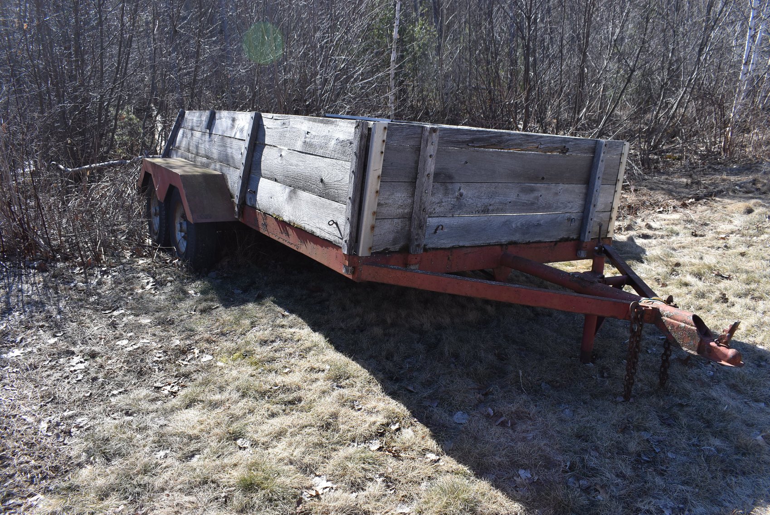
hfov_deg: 67.3
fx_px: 578
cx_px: 385
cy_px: 258
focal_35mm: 27
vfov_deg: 48.0
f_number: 8
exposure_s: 1/250
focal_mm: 18
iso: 200
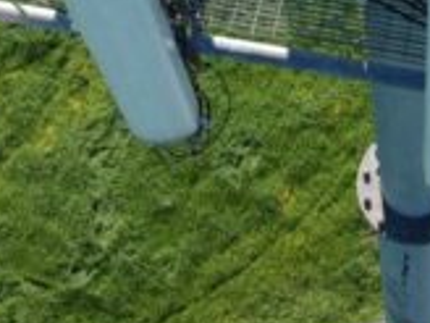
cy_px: -280
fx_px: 1279
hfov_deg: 18.6
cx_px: 427
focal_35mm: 103
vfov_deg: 12.9
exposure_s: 1/500
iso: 100
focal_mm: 4.49
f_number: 2.6
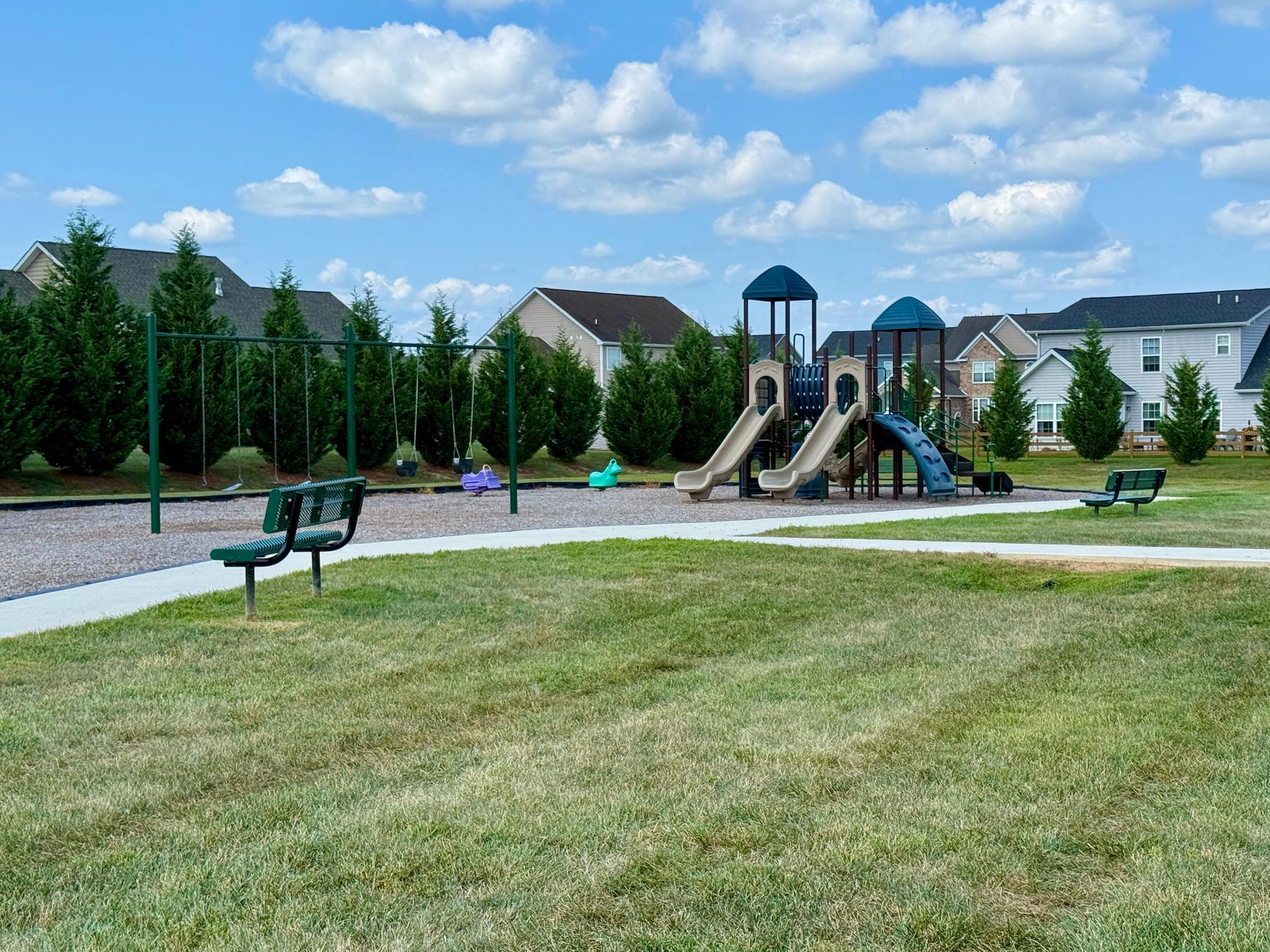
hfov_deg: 35.5
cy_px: 489
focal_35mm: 54
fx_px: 1981
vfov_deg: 27.0
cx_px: 687
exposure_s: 1/4329
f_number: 1.78
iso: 64
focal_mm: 6.76
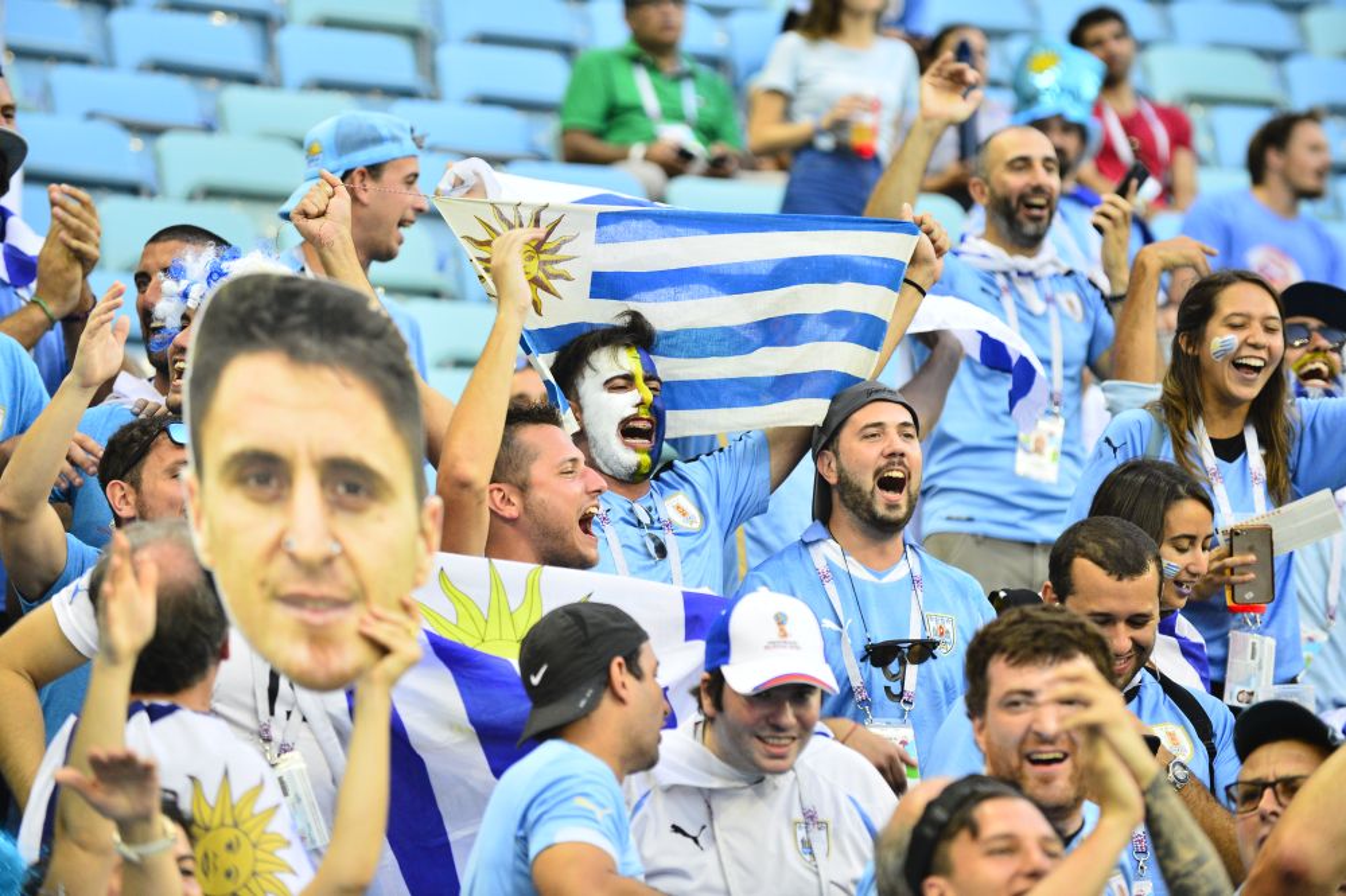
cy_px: 448
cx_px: 673
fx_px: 5232
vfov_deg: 9.8
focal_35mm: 140
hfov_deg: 14.7
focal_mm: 140
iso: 2000
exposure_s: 1/400
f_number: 5
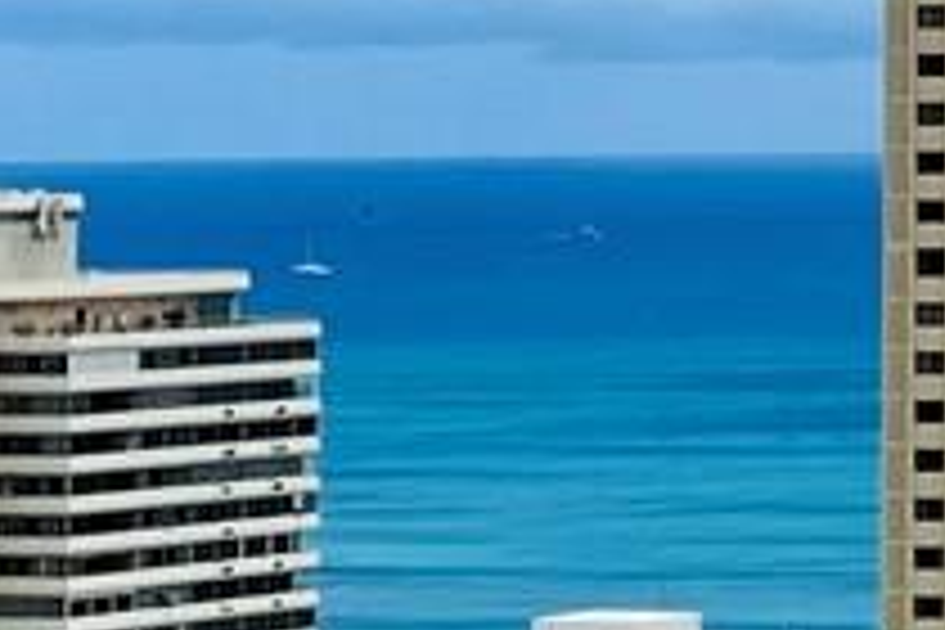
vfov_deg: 6.6
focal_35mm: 206
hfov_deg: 8.5
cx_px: 2718
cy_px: -99
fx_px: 5407
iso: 50
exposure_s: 1/7353
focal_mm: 5.1
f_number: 1.6
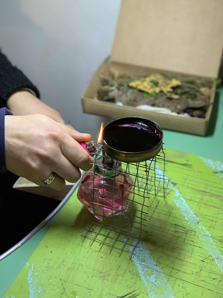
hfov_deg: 28.0
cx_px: 112
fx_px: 447
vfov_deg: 36.8
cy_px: 149
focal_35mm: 52
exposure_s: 1/51
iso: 125
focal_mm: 6
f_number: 2.4
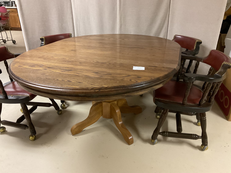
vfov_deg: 48.2
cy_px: 86
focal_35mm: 29
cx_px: 116
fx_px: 194
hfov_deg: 61.7
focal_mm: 3
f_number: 1.8
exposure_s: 1/40
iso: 250
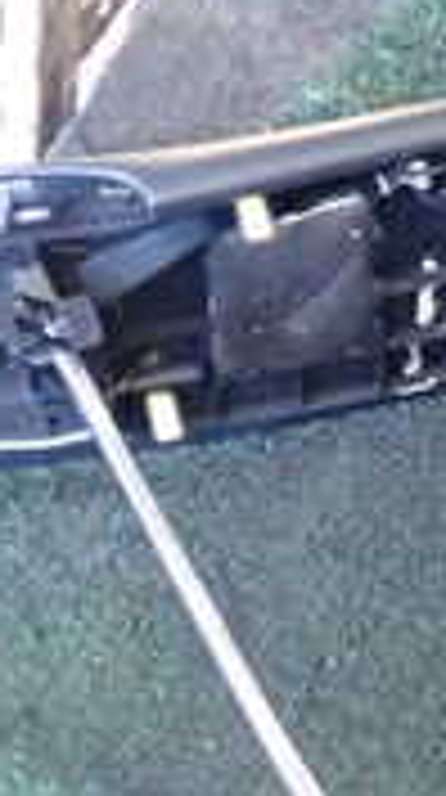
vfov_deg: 19.3
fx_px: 2344
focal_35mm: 111
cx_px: 933
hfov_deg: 10.0
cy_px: 445
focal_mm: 5.4
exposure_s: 1/30
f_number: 2.3
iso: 640
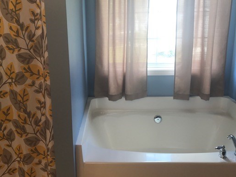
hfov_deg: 52.5
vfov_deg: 40.6
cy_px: 73
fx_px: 239
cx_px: 102
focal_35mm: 35
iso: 32
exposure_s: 1/60
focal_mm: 3.99
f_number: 1.8
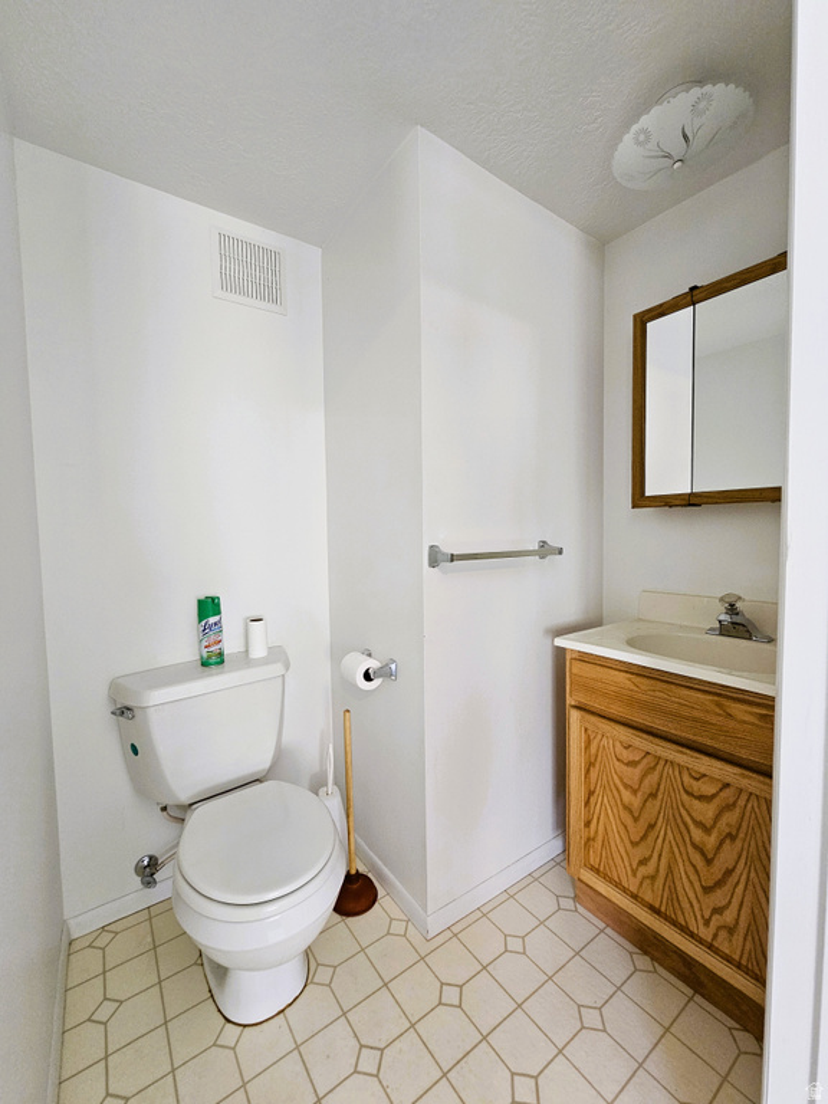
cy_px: 552
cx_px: 414
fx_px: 415
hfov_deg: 89.9
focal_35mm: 13
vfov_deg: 106.2
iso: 400
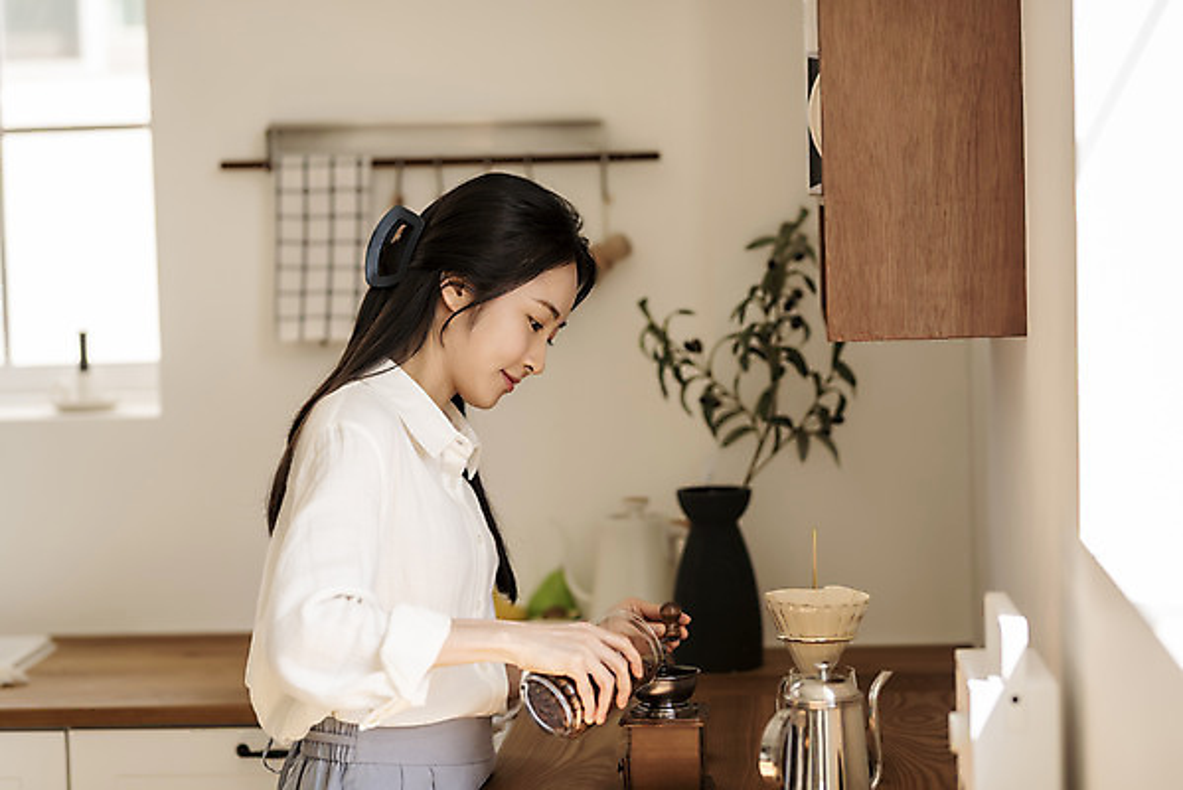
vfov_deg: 16.1
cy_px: 395
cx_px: 592
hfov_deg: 23.9
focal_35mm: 85
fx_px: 2794
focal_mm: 85
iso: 125
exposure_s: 1/400
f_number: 2
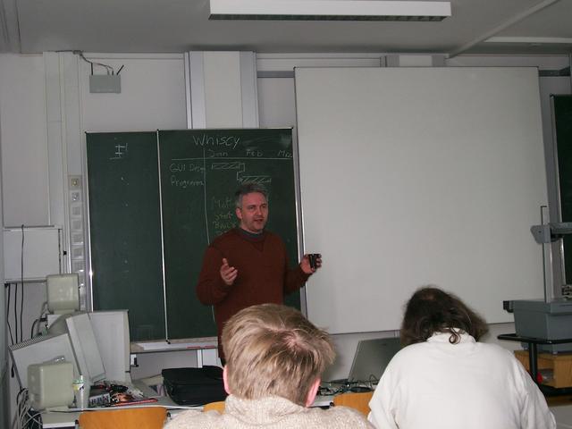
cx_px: 286
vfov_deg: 24.0
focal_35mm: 61
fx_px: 1008
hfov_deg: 31.7
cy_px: 214
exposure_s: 1/60
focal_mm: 12.6
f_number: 3.4
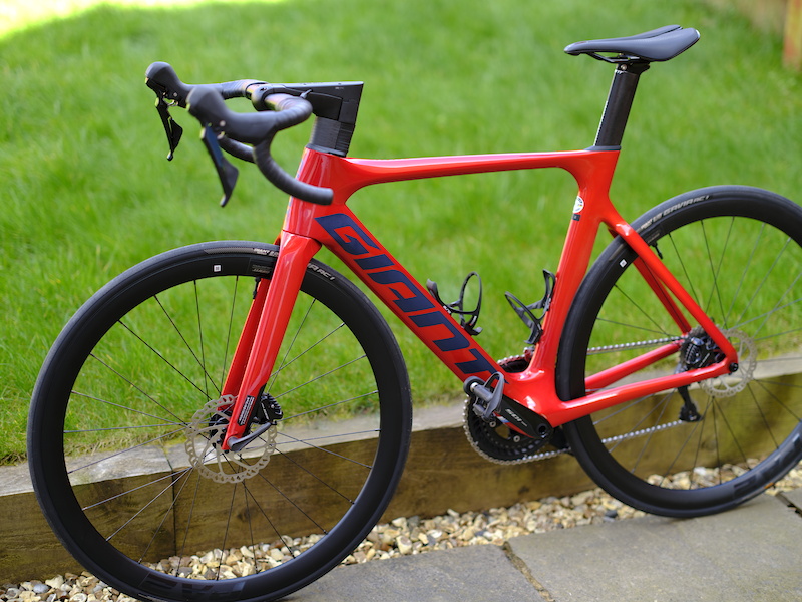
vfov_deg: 23.3
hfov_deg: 30.7
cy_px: 301
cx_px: 401
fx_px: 1460
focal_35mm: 63
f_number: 1.7
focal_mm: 80
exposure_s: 1/320
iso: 200
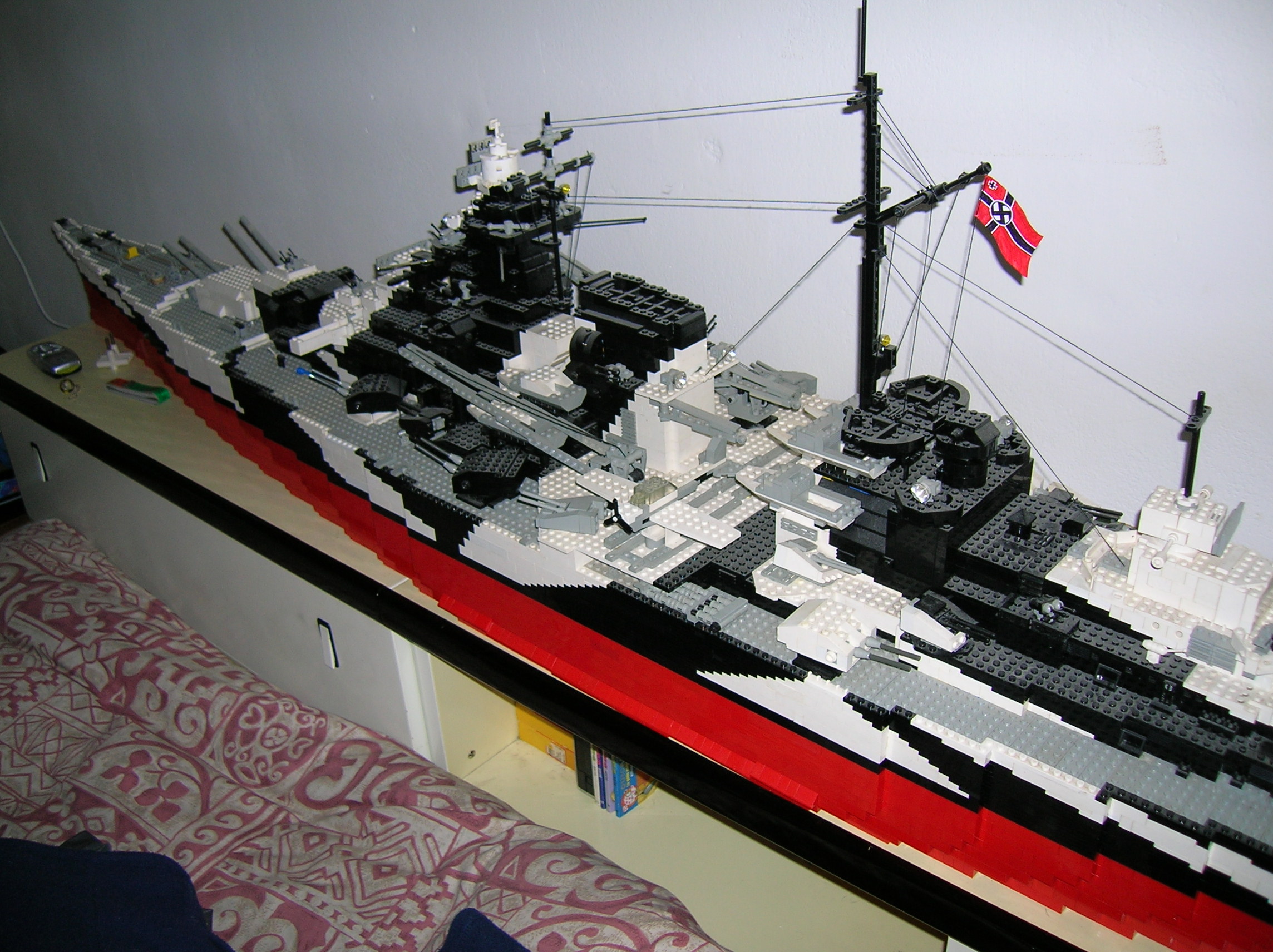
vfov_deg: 41.7
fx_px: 1249
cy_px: 476
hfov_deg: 54.0
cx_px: 636
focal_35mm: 34
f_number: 2.9
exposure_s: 1/60.1
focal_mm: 5.7
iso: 50
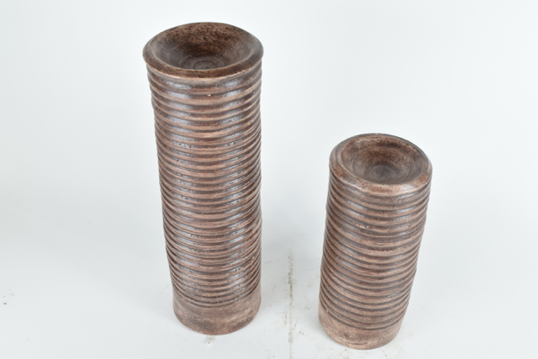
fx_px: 650
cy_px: 180
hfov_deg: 45.0
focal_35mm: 44
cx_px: 269
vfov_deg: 30.9
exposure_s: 1/125
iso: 800
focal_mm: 29
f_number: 8
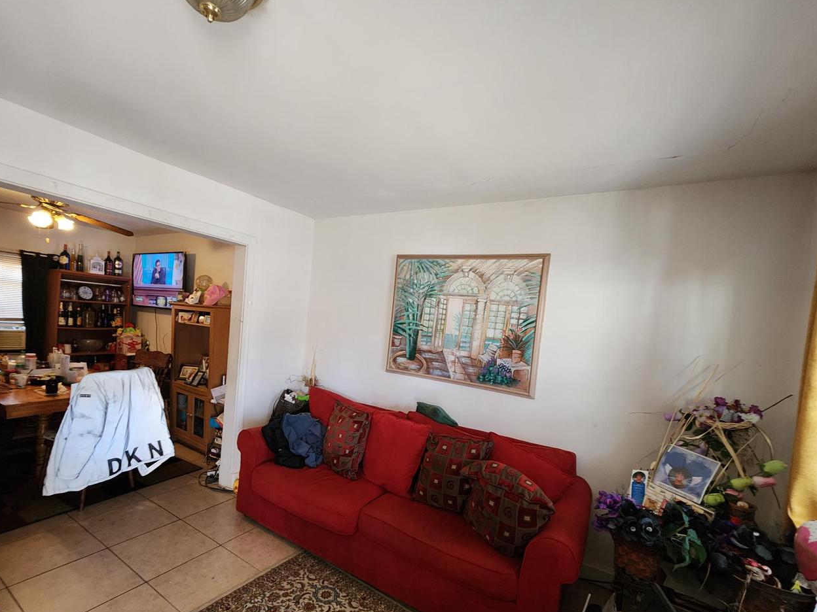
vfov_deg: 81.5
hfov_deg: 97.9
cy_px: 335
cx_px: 369
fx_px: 354
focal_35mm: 15
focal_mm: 2.2
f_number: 2.2
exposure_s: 1/30
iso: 400
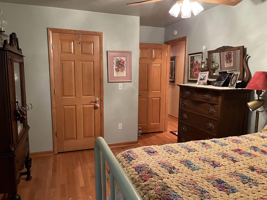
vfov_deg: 53.1
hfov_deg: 67.3
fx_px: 201
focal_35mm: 26
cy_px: 100
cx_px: 134
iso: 400
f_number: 1.6
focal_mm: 5.1
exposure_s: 1/40
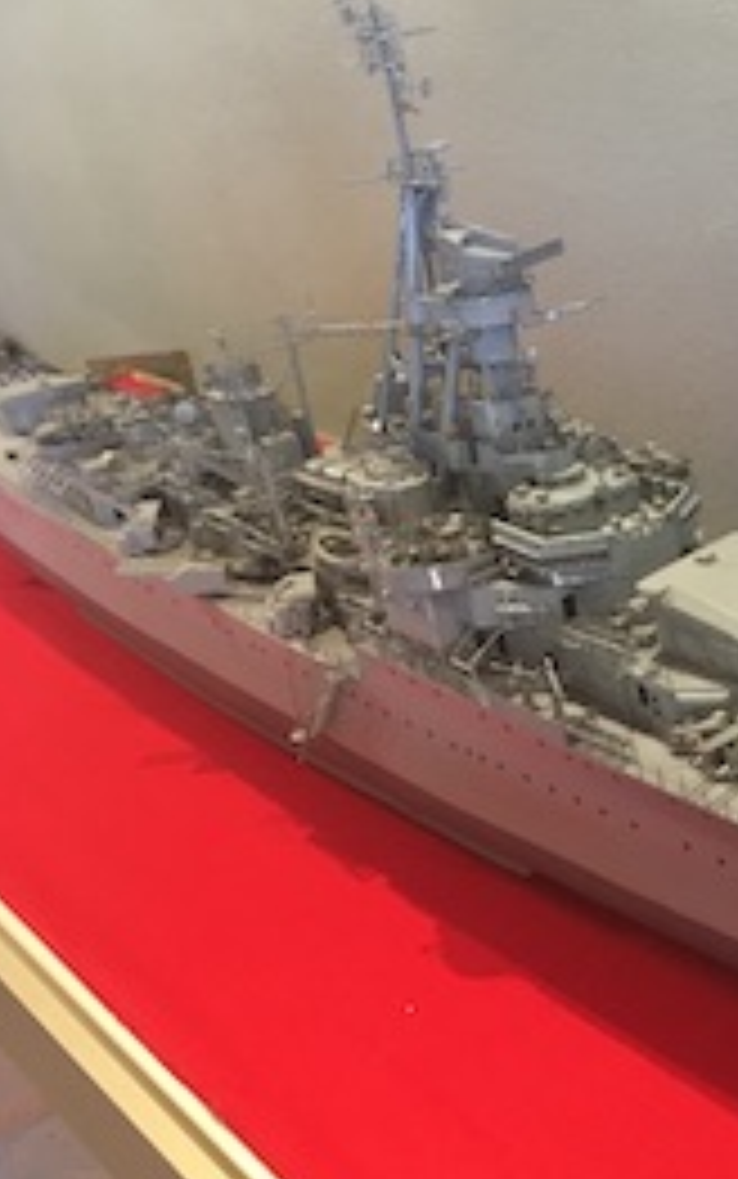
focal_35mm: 47
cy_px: 594
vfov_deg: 42.6
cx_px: 891
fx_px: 1511
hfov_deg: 24.7
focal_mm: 4.15
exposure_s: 1/33
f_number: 2.2
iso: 125
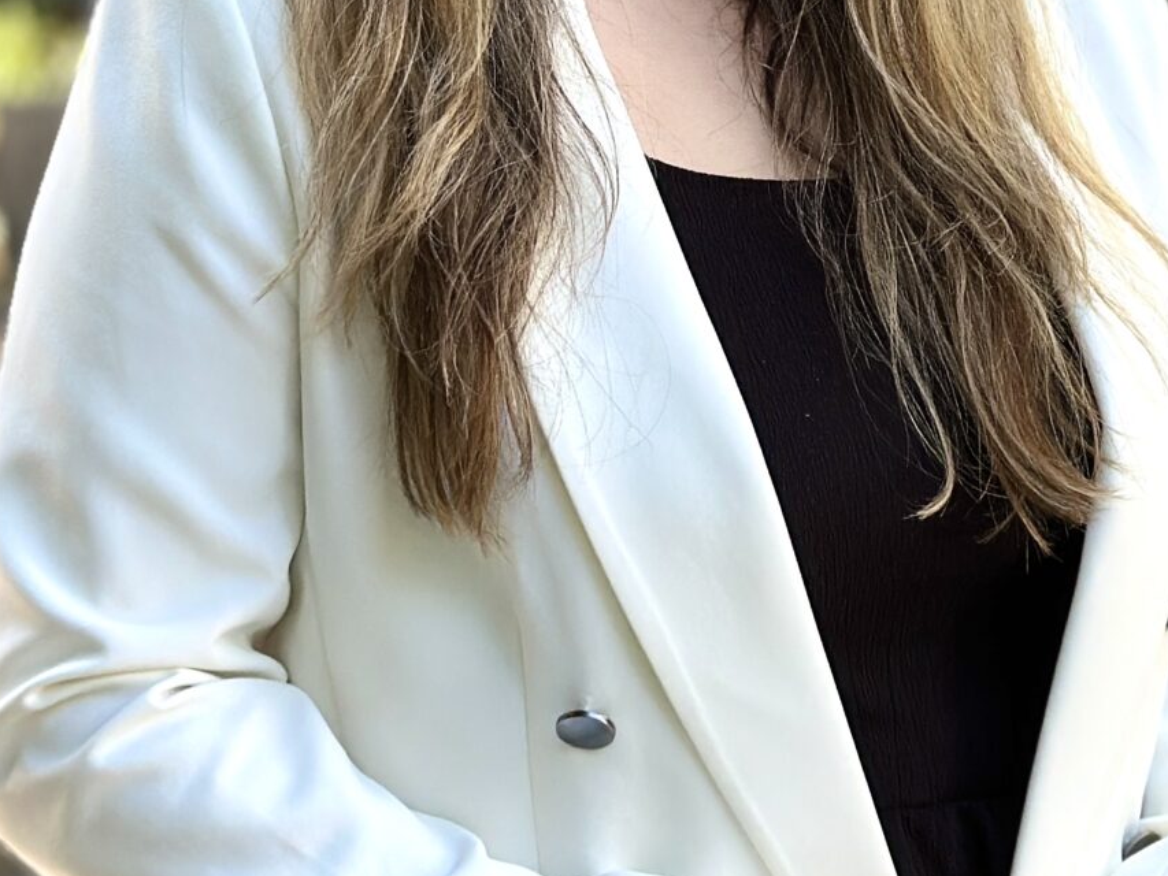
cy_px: 118
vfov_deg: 10.3
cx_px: 693
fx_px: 4859
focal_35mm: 144
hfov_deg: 13.7
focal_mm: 6.86
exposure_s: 1/480
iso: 80
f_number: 1.78
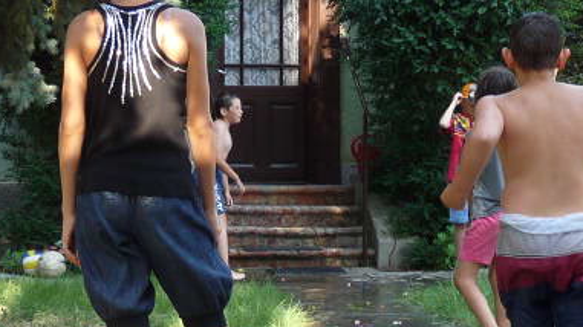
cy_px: 281
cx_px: 375
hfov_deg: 18.0
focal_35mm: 119
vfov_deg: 10.1
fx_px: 1839
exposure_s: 1/125
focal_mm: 6.5
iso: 100
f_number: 3
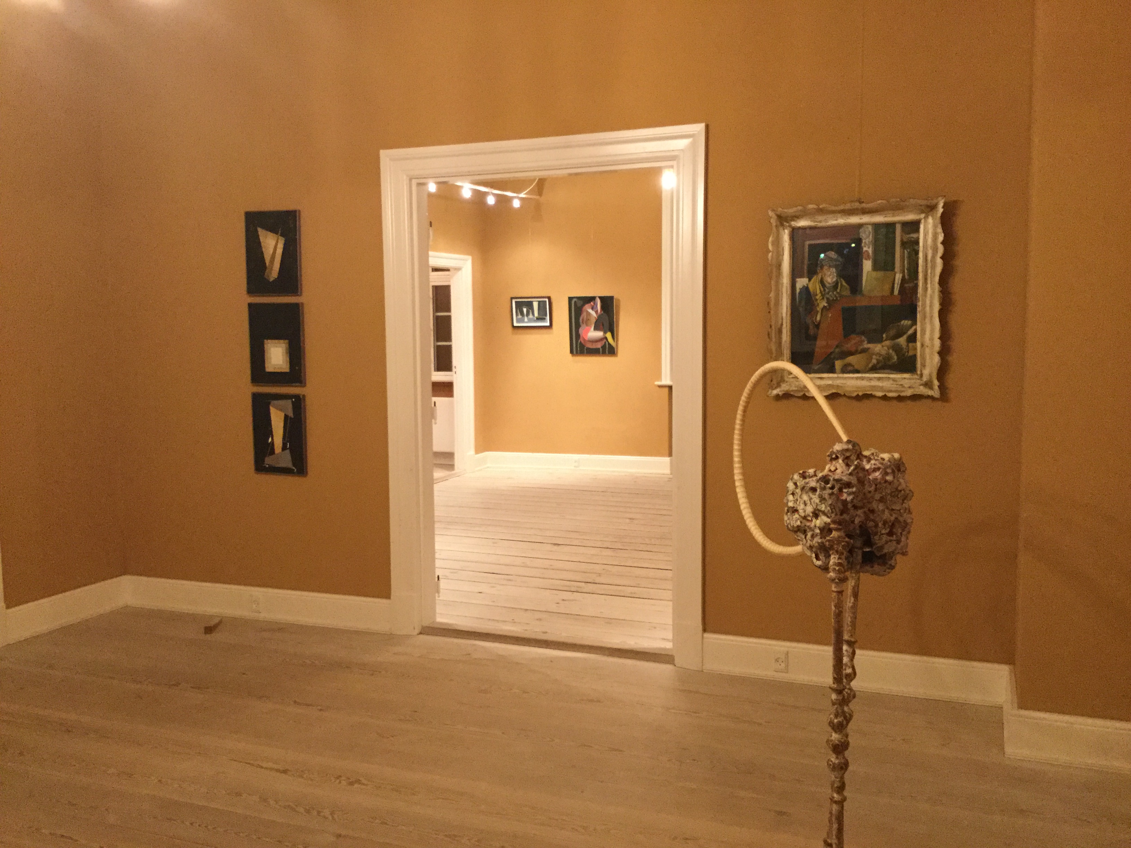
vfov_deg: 45.4
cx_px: 566
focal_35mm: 31
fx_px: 1013
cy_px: 424
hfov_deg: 58.4
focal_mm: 3.3
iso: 200
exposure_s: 1/25
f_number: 2.4
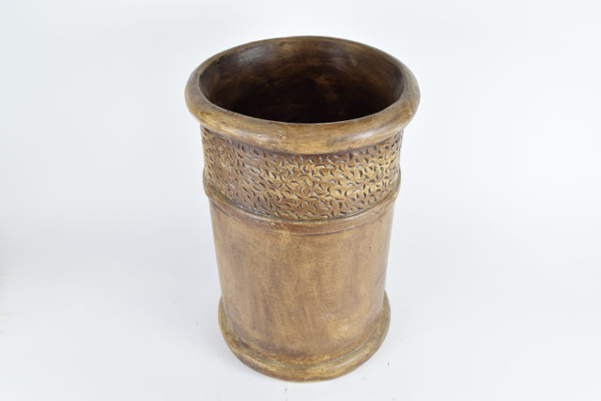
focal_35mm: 34
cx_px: 300
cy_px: 200
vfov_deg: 38.4
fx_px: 576
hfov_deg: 55.1
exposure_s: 1/125
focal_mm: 23
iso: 800
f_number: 8
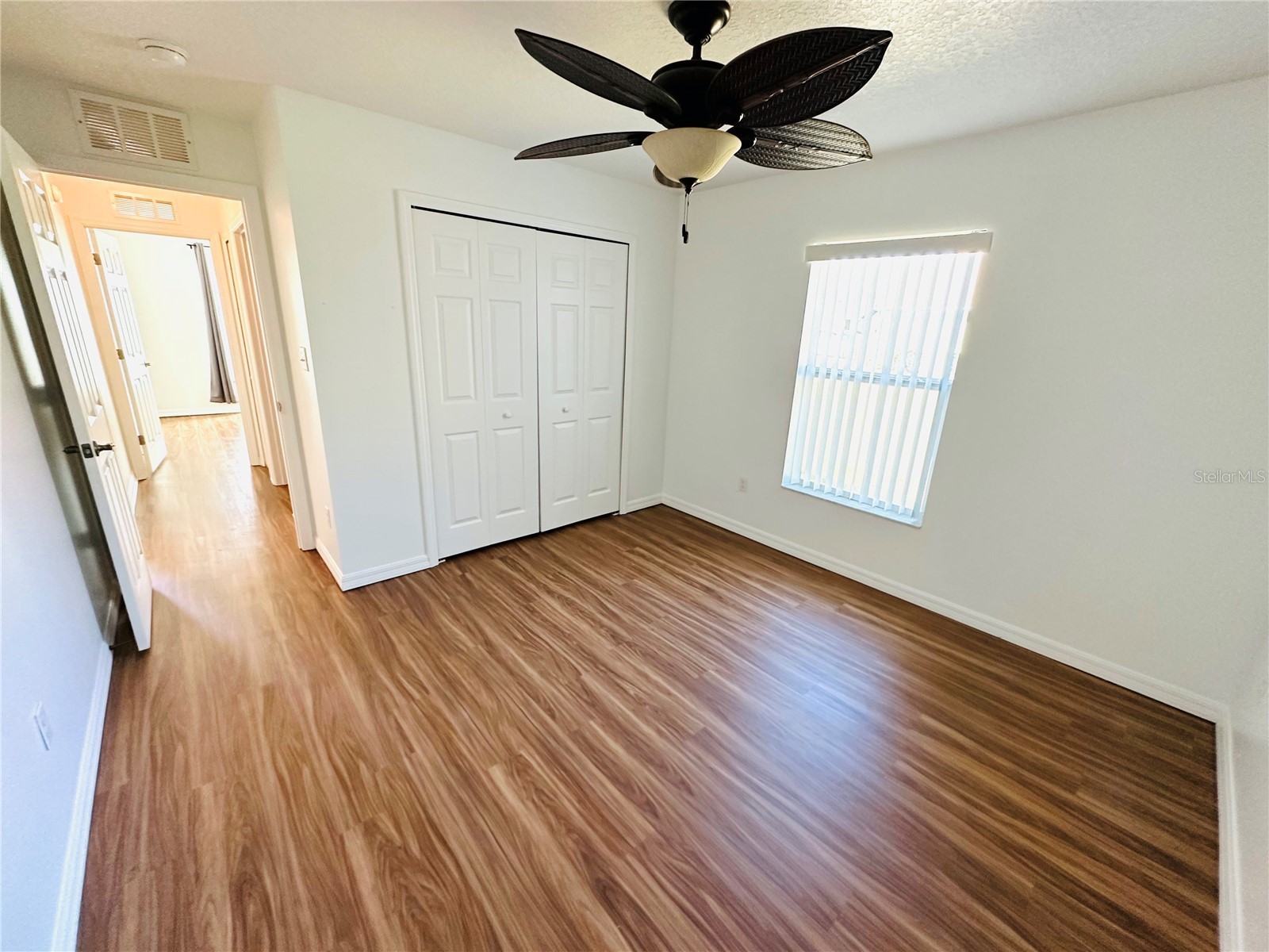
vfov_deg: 85.7
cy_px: 476
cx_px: 634
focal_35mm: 14
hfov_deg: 102.1
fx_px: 513
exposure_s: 1/91
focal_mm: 2.22
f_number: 2.2
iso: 320
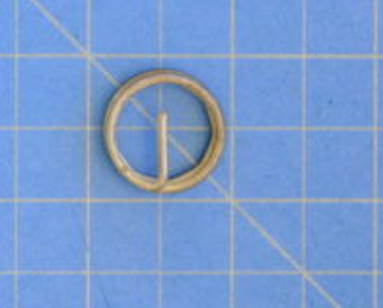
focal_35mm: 643
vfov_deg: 2.4
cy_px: 131
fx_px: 7296
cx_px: 163
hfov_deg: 3.0
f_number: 8
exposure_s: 1/8
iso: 6400
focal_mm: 200
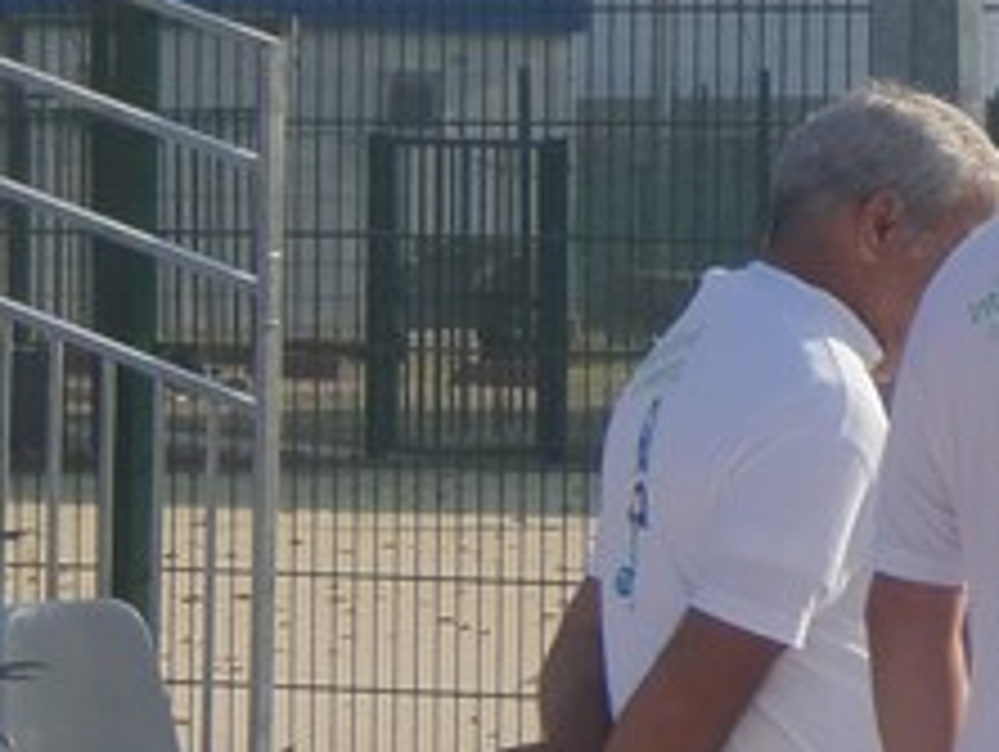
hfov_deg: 3.9
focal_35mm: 498
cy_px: 725
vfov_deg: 3.0
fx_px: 14388
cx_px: 1755
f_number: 5.3
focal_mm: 18.9
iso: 64
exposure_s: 1/400
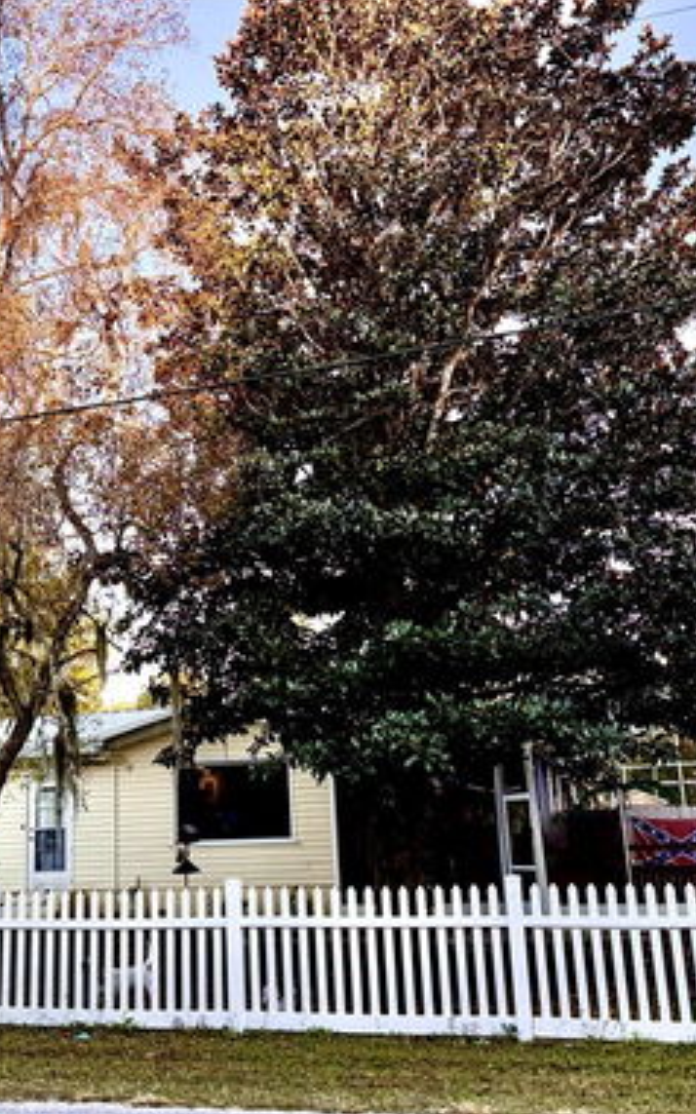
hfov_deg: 34.1
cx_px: 237
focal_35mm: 37
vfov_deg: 52.8
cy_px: 556
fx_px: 1123
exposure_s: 1/511
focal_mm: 5.96
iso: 64
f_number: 1.6
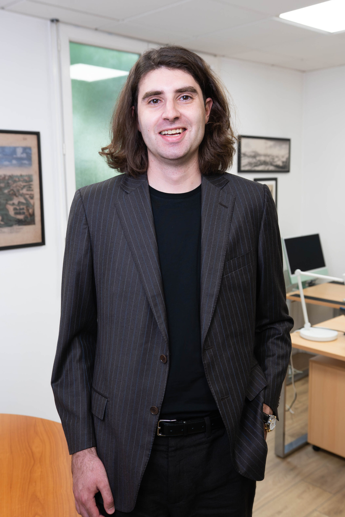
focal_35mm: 37
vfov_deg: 51.9
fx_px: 532
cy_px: 258
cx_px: 172
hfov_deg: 35.9
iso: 250
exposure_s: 1/200
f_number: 3.2
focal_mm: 25
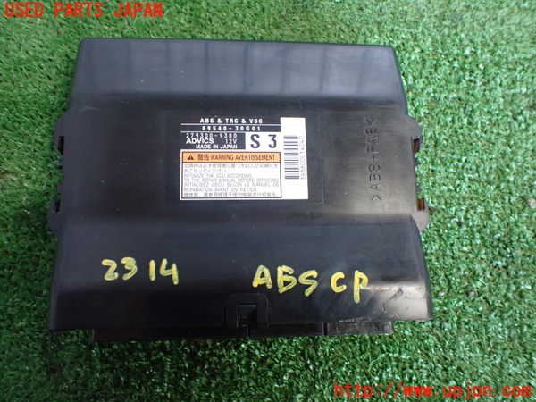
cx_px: 268
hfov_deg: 60.0
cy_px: 201
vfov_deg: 46.8
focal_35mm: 30
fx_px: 465
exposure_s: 1/60
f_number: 2.3
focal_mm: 5.4
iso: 800
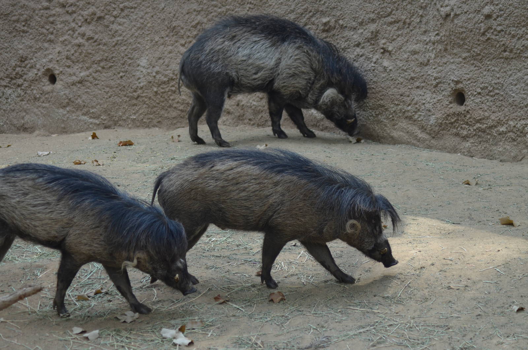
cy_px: 175
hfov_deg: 12.5
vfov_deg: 8.3
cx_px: 264
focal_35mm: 165
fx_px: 2415
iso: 400
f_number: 5
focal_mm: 110
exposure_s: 1/400
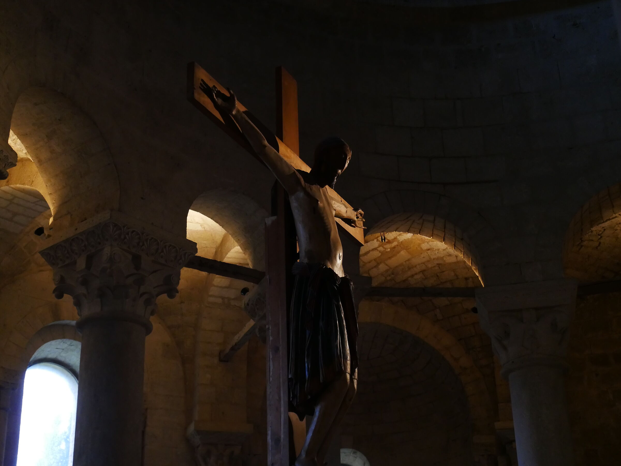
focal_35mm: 56
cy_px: 233
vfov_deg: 26.1
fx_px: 1005
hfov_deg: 34.3
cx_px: 310
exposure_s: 1/60
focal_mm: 28
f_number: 5.5
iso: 2500
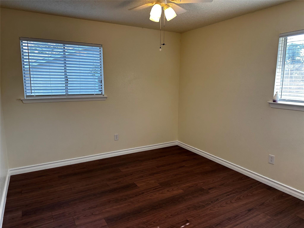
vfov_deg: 56.8
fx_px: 211
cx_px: 152
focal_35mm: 24
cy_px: 114
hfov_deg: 71.6
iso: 125
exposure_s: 1/120
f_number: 1.78
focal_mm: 6.86
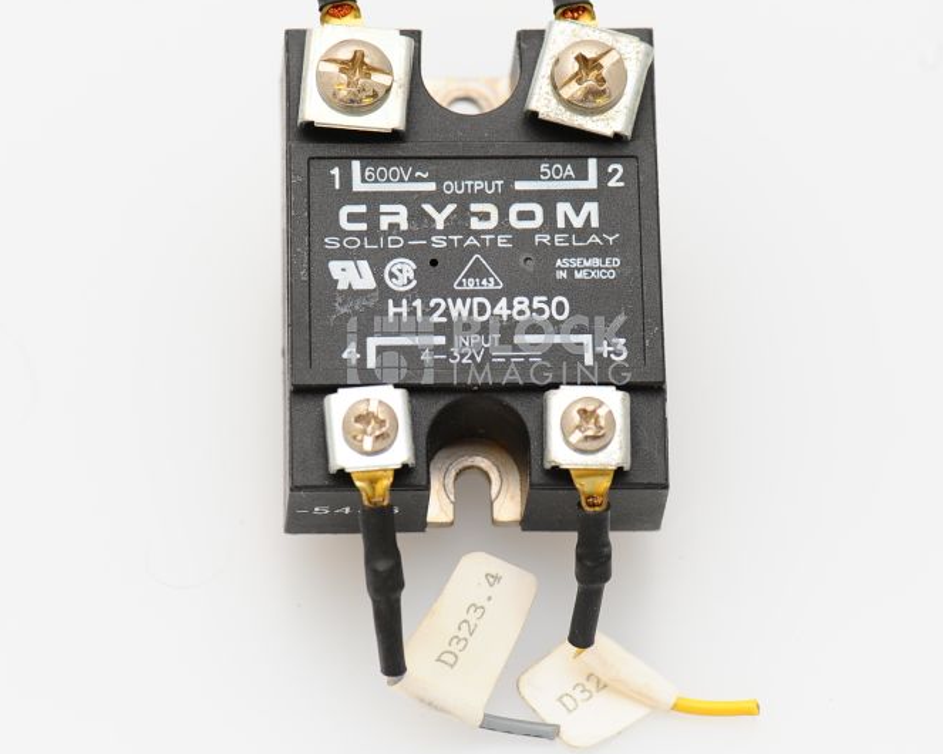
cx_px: 489
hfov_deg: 14.4
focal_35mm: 134
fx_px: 3739
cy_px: 351
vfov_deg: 11.5
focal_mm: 105
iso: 800
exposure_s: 1/100
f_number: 7.1
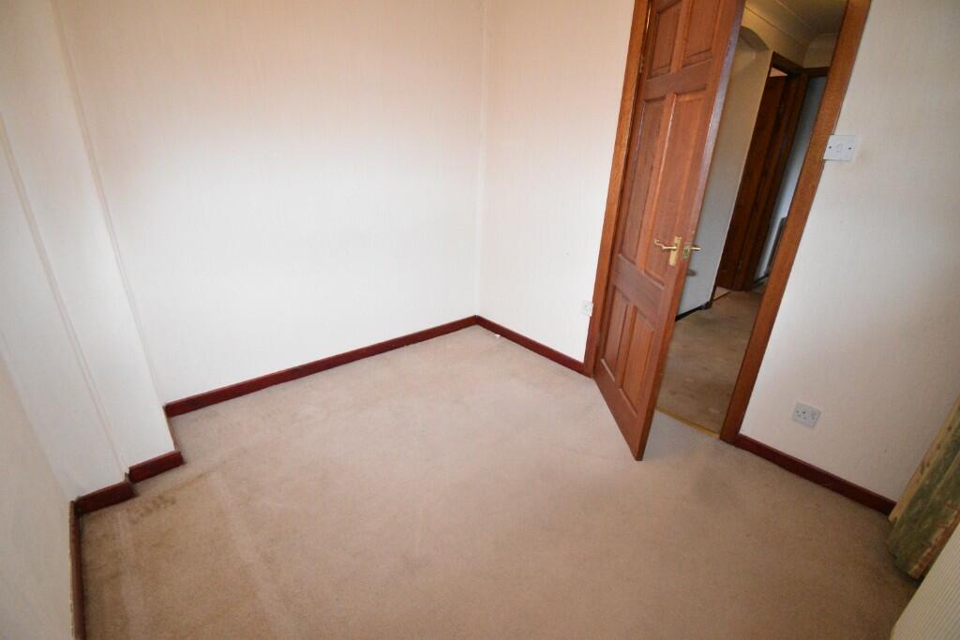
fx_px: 400
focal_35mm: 15
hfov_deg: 100.4
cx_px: 480
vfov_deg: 77.3
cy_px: 320
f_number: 4.5
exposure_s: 1/125
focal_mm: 10
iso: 5000
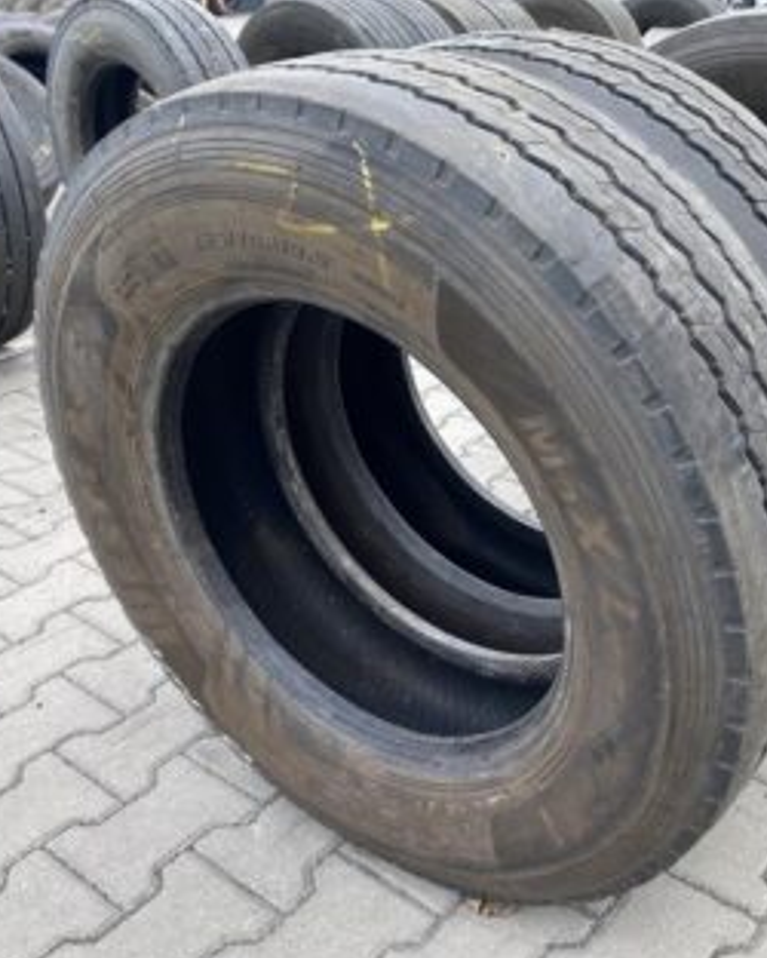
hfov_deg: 41.7
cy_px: 487
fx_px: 992
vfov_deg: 51.5
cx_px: 515
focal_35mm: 35
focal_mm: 4.25
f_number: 1.8
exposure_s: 1/369
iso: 32
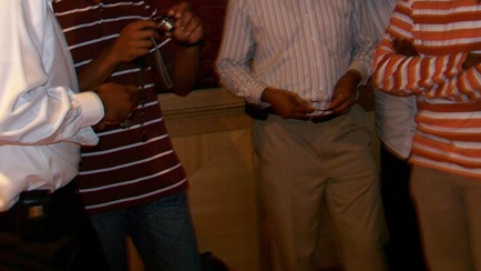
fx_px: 676
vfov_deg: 22.1
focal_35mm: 53
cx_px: 259
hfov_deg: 39.1
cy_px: 30
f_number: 2.8
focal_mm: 5.85
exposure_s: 1/8
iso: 200
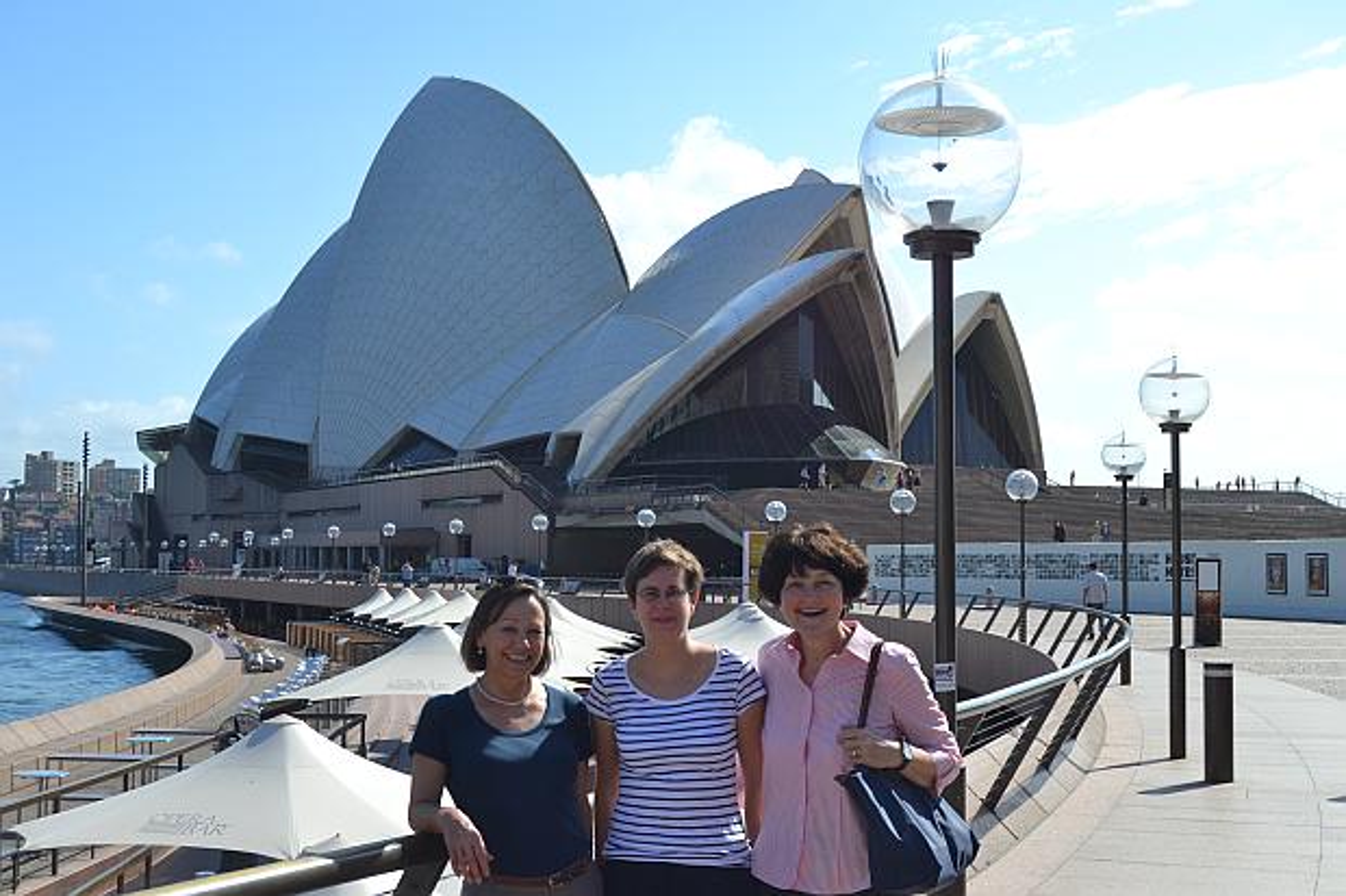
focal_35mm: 48
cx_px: 673
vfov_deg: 28.1
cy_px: 448
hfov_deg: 41.1
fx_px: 1794
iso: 100
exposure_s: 1/250
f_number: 8
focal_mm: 32
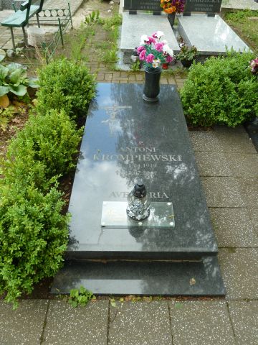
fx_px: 248
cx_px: 129
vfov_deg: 69.4
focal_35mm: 25
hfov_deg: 54.9
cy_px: 172
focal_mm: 4.1
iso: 80
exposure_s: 1/80
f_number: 3.3
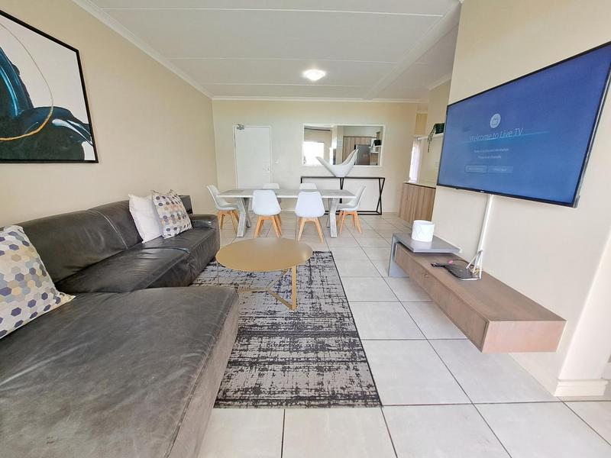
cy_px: 229
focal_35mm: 13
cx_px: 306
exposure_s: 1/50
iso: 125
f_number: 2.2
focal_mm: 1.74
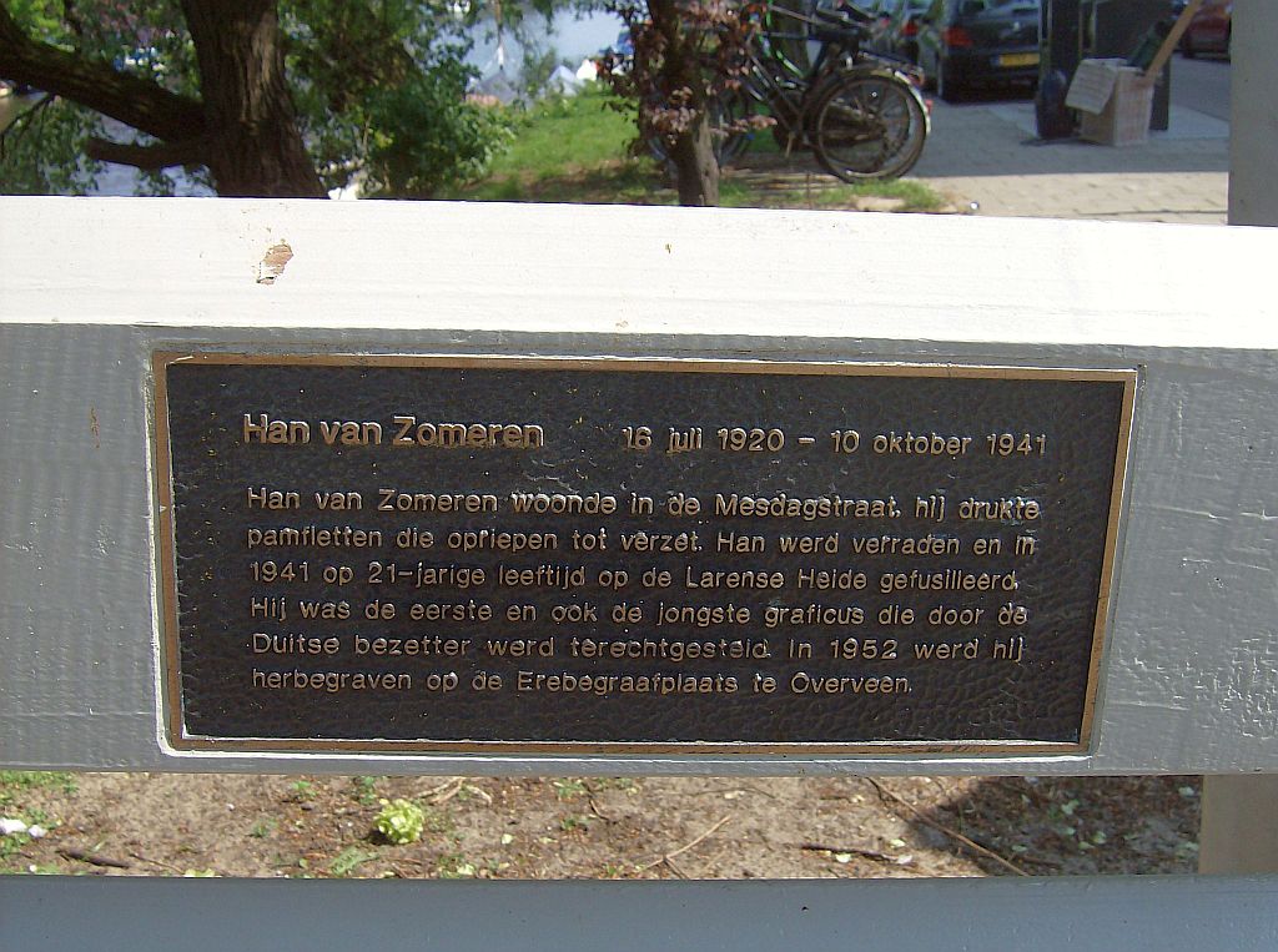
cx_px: 639
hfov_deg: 41.3
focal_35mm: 46
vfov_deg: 31.4
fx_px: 1694
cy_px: 476
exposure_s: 1/322
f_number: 5.1
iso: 100
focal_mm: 7.7
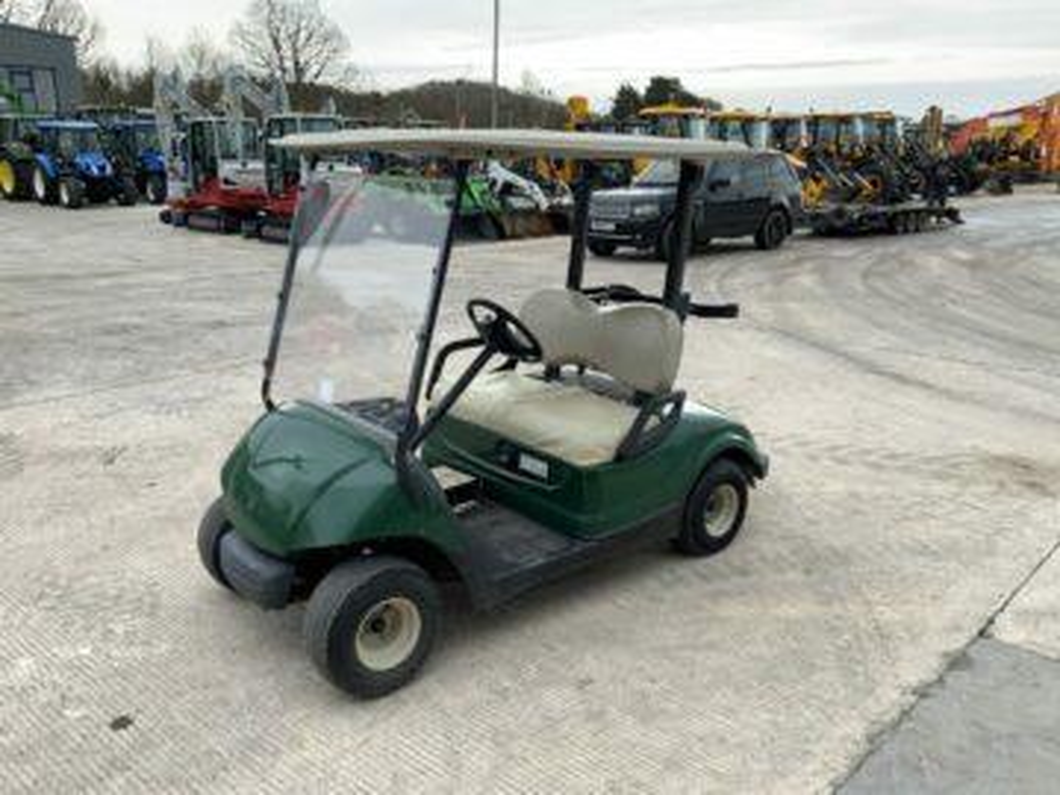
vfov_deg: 48.2
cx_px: 530
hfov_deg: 61.7
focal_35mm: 29
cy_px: 398
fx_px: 888
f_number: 1.8
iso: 16
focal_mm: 3
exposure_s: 1/165
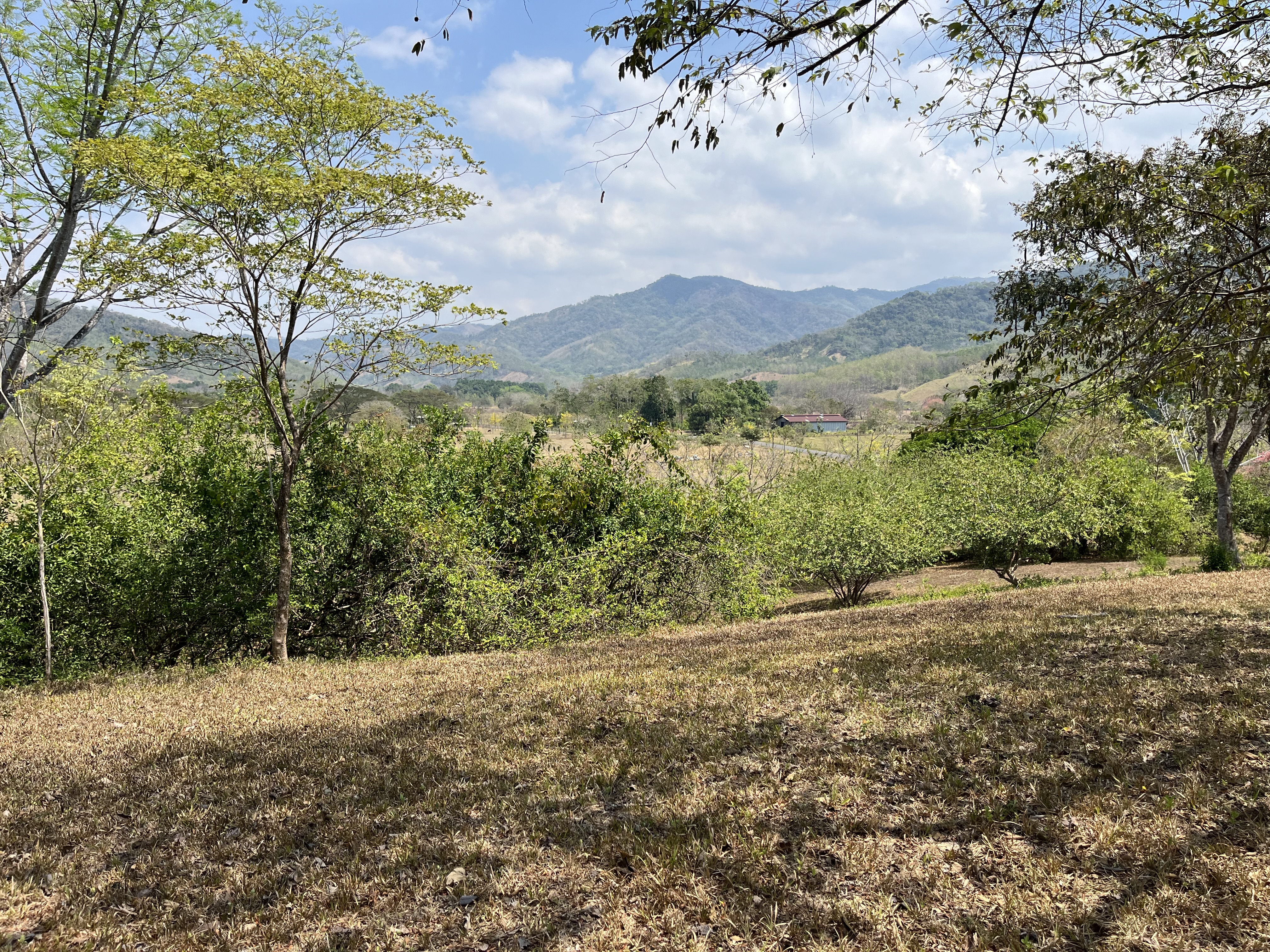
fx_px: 954
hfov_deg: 67.3
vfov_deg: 53.1
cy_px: 476
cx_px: 635
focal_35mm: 26
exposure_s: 1/3135
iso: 50
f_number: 1.6
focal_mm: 5.1
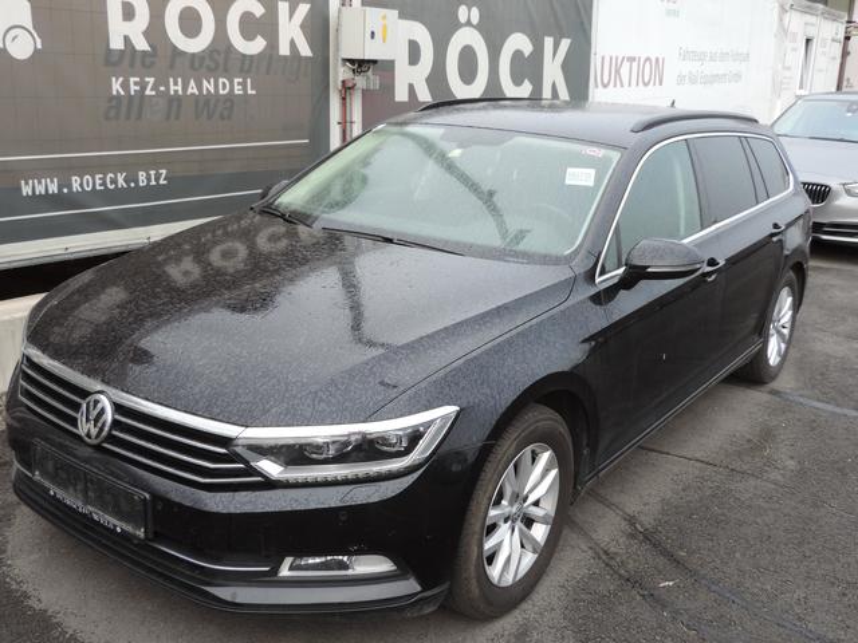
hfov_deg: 52.6
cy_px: 322
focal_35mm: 35
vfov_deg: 40.7
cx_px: 429
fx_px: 868
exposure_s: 1/80
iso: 80
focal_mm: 6.2
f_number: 3.3
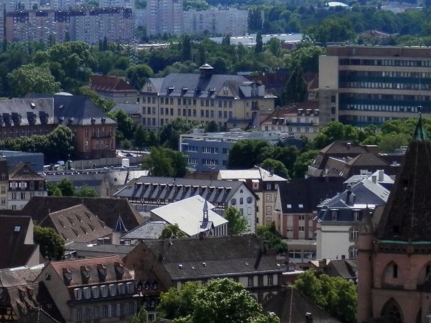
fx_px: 3012
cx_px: -110
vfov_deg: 6.1
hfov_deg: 8.1
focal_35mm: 242
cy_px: 156
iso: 80
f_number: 4.8
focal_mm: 15.8
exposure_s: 1/800
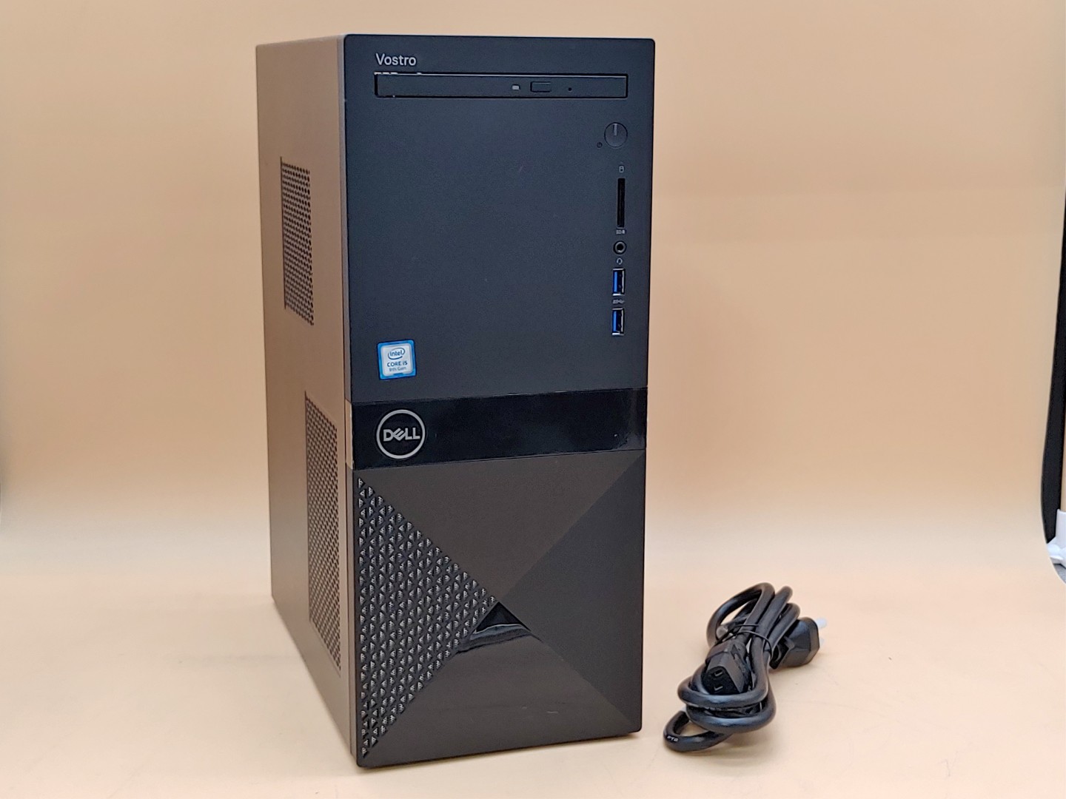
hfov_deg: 38.9
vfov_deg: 29.7
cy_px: 400
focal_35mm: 49
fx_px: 1509
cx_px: 533
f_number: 1.8
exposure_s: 1/60
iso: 50
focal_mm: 4.36
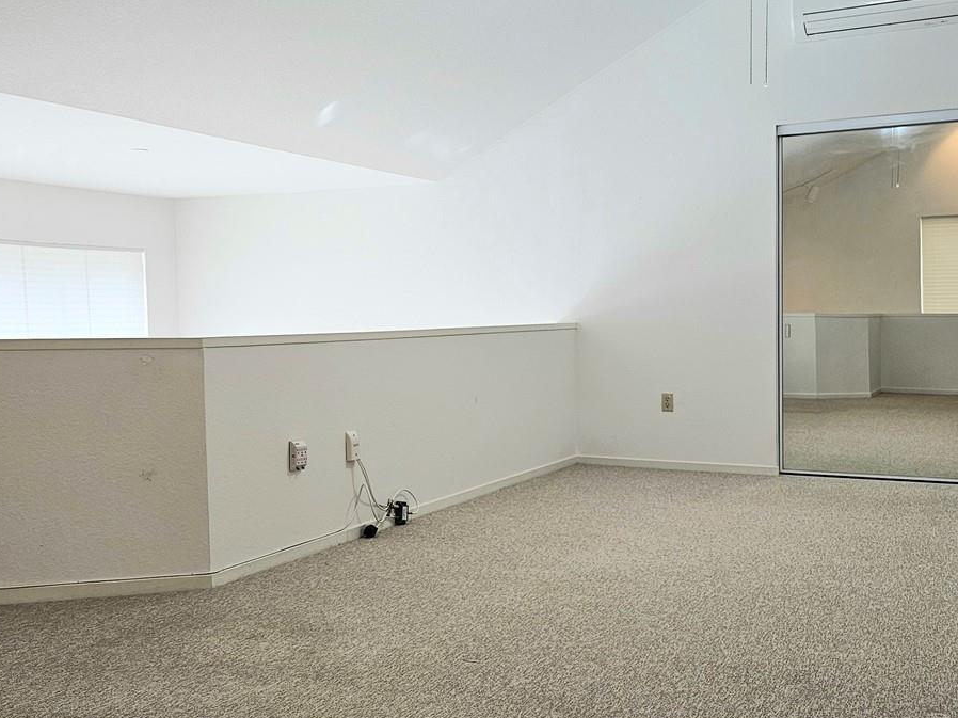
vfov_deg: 35.1
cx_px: 378
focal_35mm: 41
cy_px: 332
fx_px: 1134
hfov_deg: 45.5
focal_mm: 6.3
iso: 80
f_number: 1.7
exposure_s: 1/120
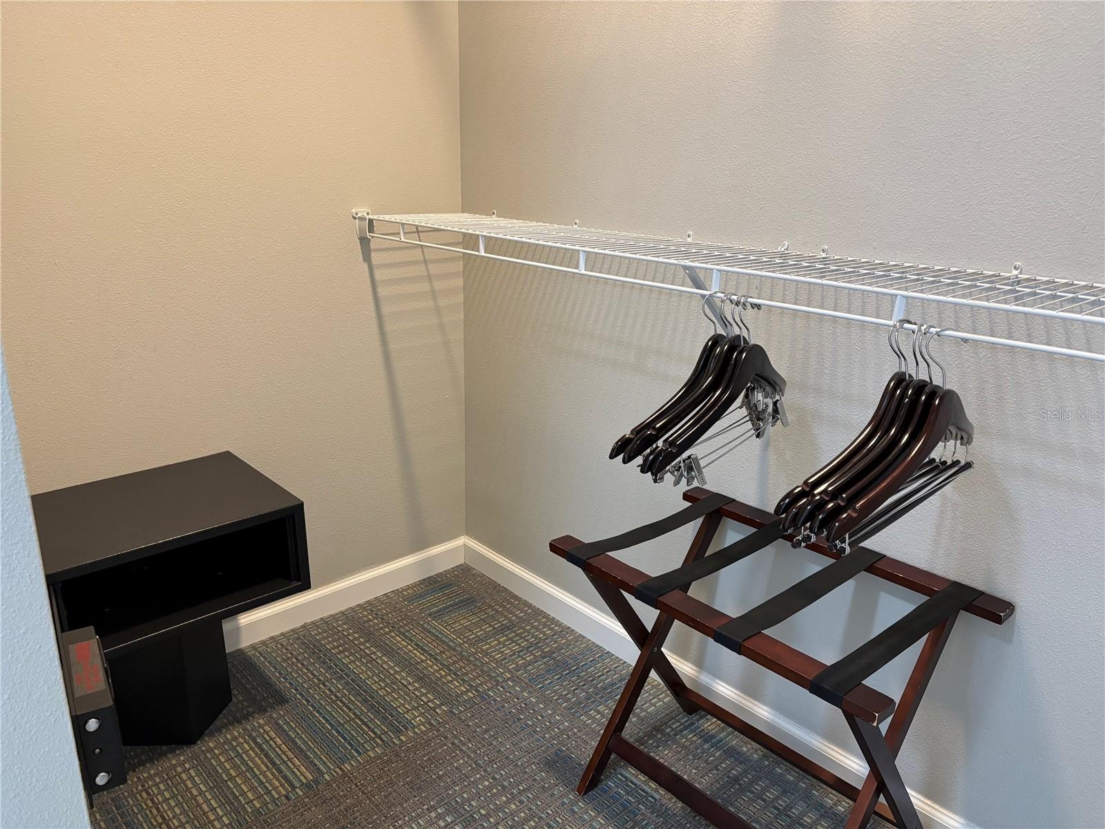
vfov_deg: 53.1
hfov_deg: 67.3
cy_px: 414
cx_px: 552
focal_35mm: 26
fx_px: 830
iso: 320
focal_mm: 5.96
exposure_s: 1/60
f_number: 1.6
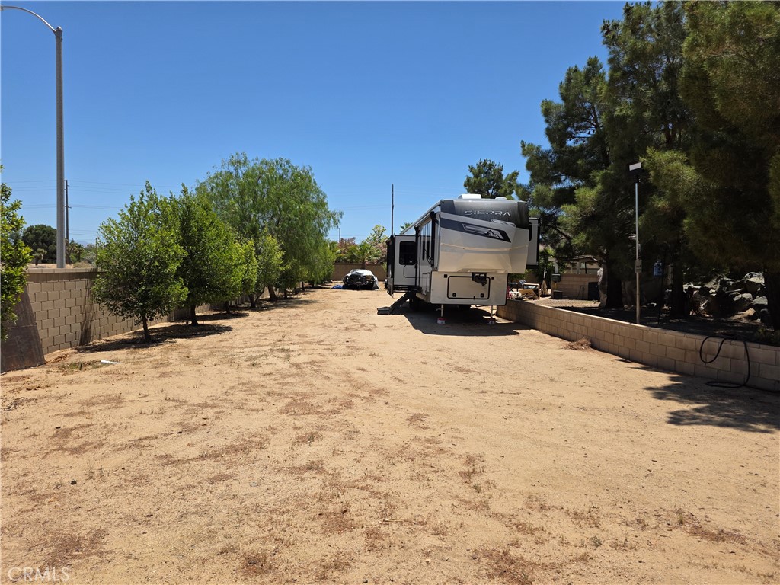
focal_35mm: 23
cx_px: 390
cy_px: 292
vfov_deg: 58.9
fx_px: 518
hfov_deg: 73.9
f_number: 1.7
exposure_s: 1/7944
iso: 80
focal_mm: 6.3
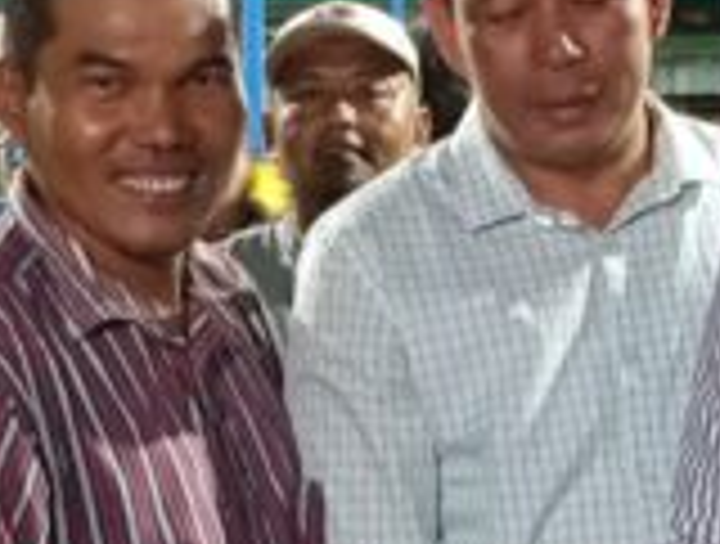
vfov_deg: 10.6
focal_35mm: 140
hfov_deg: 13.7
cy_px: 384
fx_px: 2921
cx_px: 819
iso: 837
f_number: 1.8
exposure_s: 1/20
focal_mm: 4.25
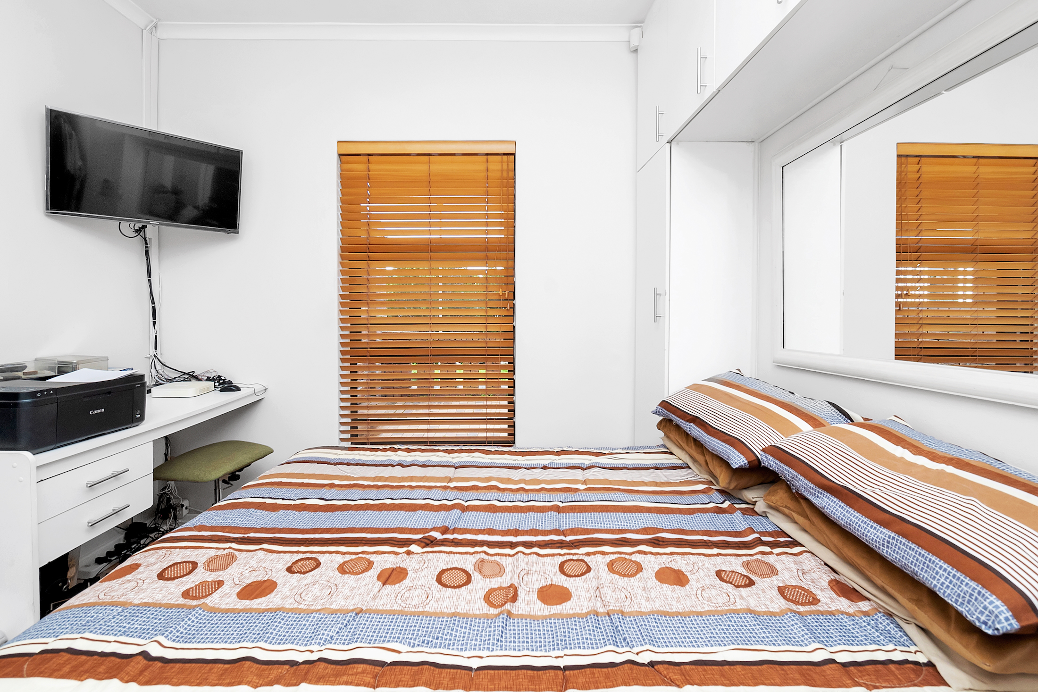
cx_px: 519
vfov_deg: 77.3
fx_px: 432
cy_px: 346
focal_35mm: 15
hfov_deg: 100.4
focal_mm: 10
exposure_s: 1/50
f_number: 9
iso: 320
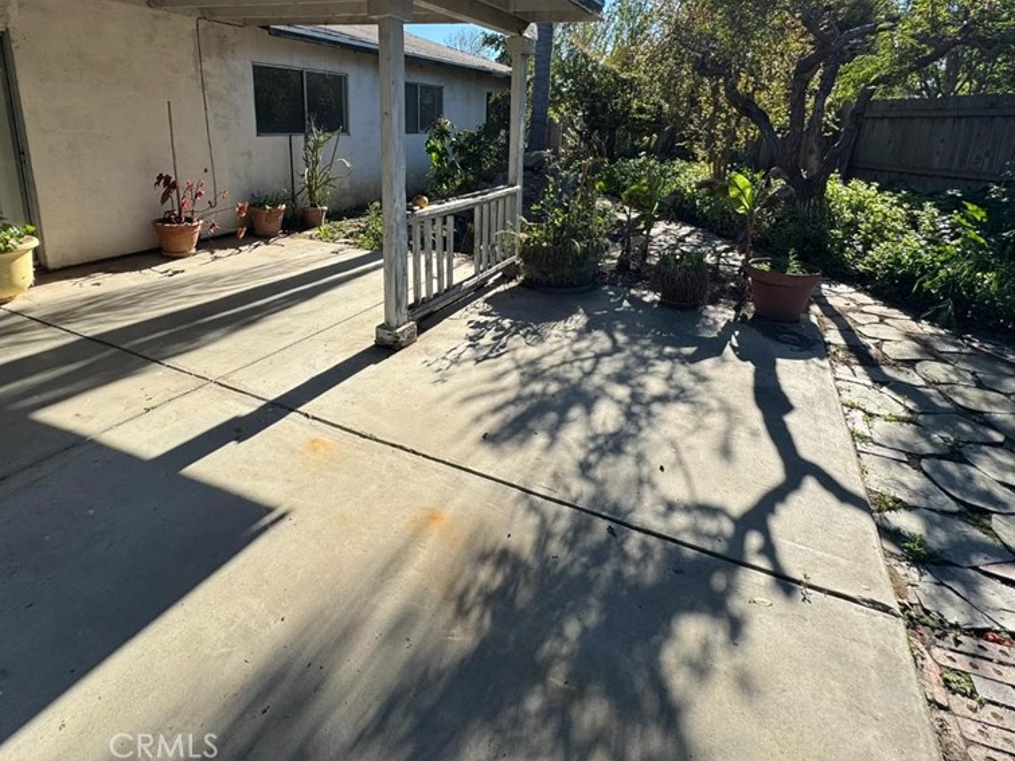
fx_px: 557
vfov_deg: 66.7
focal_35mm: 19
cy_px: 249
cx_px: 458
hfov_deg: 84.4
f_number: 2.2
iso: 40
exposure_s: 1/1420
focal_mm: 2.22
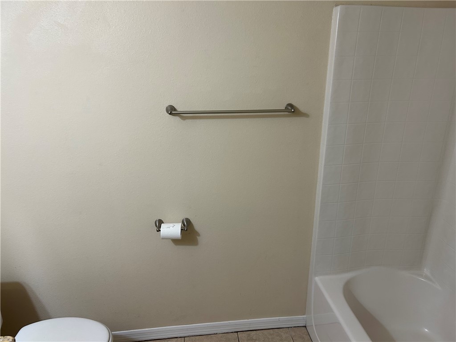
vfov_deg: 53.1
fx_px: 343
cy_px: 171
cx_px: 228
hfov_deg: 67.3
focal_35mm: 26
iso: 125
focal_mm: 5.7
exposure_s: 1/120
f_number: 1.5
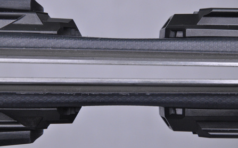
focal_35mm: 162
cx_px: 119
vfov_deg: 8.1
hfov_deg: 13.0
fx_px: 1047
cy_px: 70
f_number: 9.5
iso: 3200
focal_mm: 105
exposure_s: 1/125
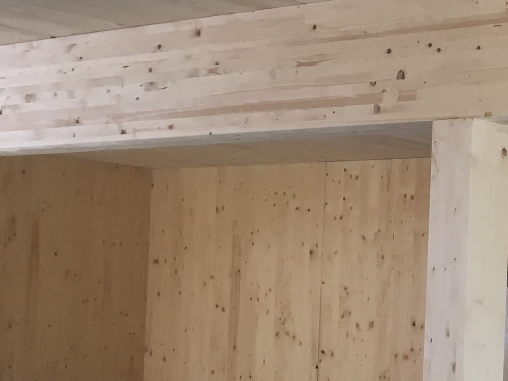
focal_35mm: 93
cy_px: 338
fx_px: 1365
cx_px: 793
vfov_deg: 15.7
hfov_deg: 18.4
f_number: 2.2
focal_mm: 4.15
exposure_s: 1/33
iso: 25
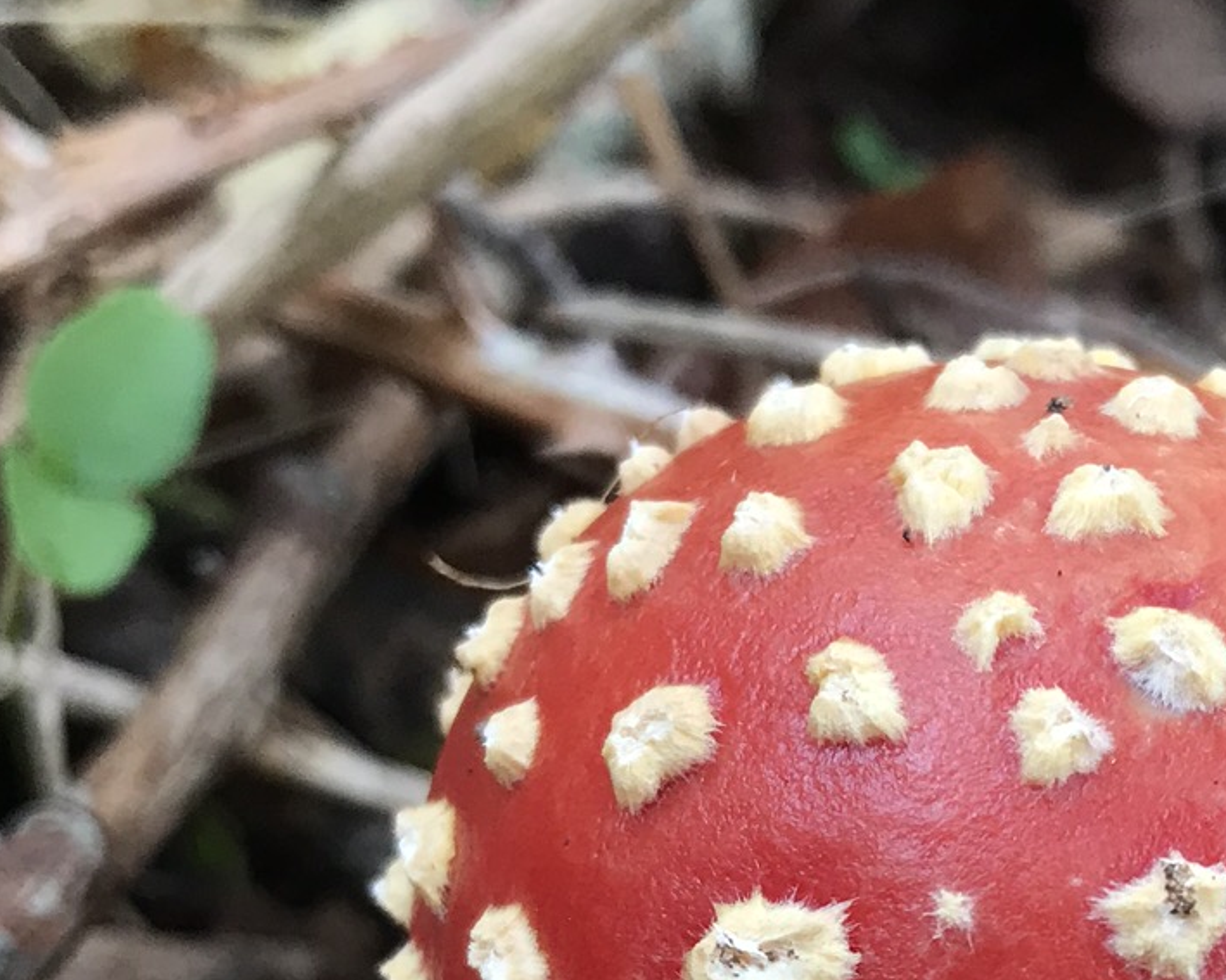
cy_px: 1175
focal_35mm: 79
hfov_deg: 23.7
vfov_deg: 18.4
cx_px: 1041
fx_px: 2866
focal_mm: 3.99
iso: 25
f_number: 1.8
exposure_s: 1/33
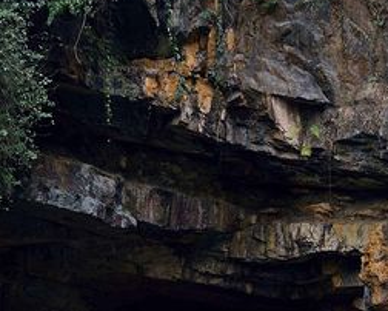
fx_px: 2666
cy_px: 264
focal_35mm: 232
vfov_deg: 6.7
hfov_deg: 8.3
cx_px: 146
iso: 140
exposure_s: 1/125
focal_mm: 78
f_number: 5.6
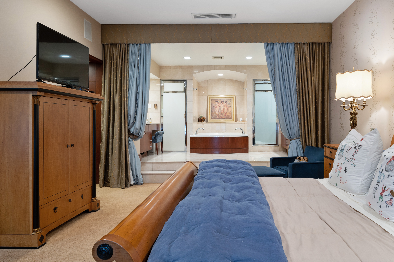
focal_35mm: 24
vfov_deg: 53.1
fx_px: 262
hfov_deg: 73.8
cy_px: 131
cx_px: 197
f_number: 11
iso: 200
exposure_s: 1.6
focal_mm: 24
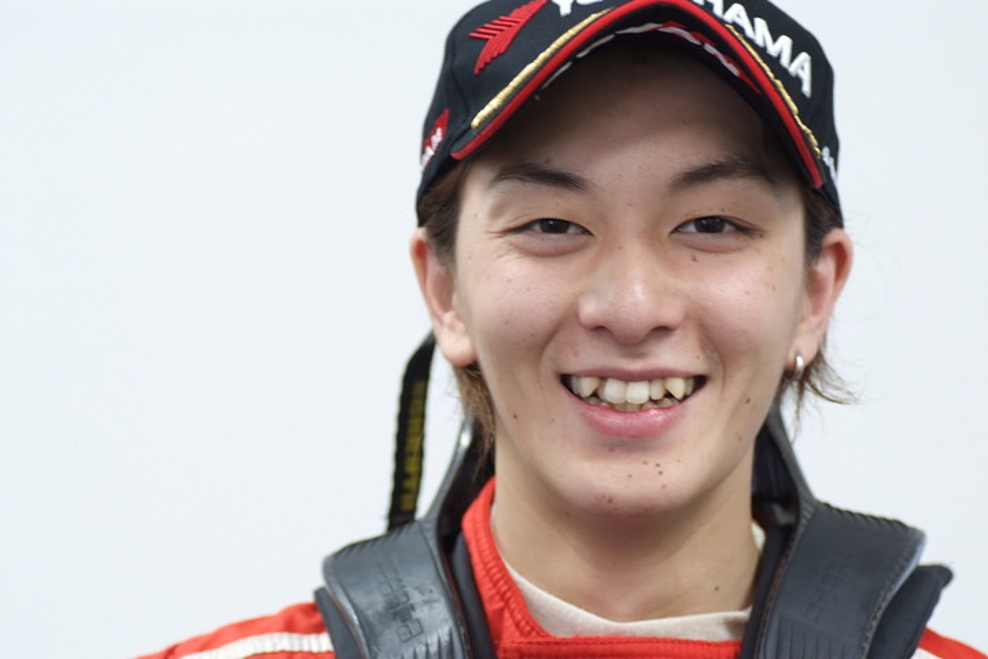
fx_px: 3705
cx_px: 494
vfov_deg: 10.2
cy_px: 330
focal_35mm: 135
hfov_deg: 15.2
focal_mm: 90
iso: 800
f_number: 4
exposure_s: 1/57
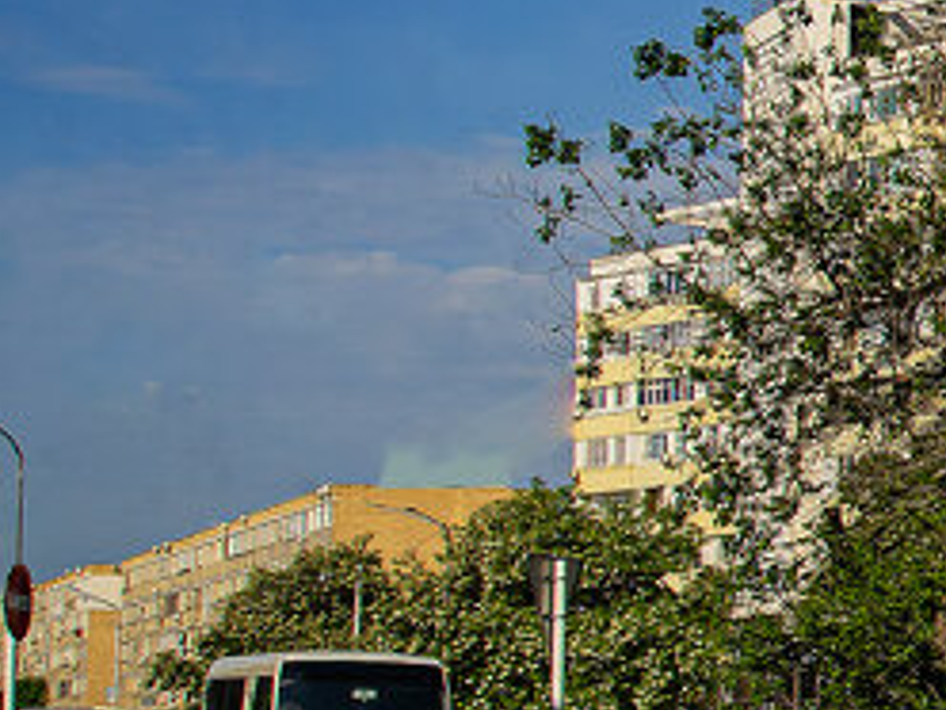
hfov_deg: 11.8
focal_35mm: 144
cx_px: 2075
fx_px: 3935
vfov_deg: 10.3
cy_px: 261
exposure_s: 1/200
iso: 100
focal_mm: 31
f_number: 13
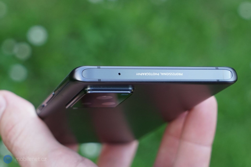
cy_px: 84
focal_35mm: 70
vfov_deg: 19.5
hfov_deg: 28.8
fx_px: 488
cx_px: 126
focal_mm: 70
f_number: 8
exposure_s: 1/200
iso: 1250
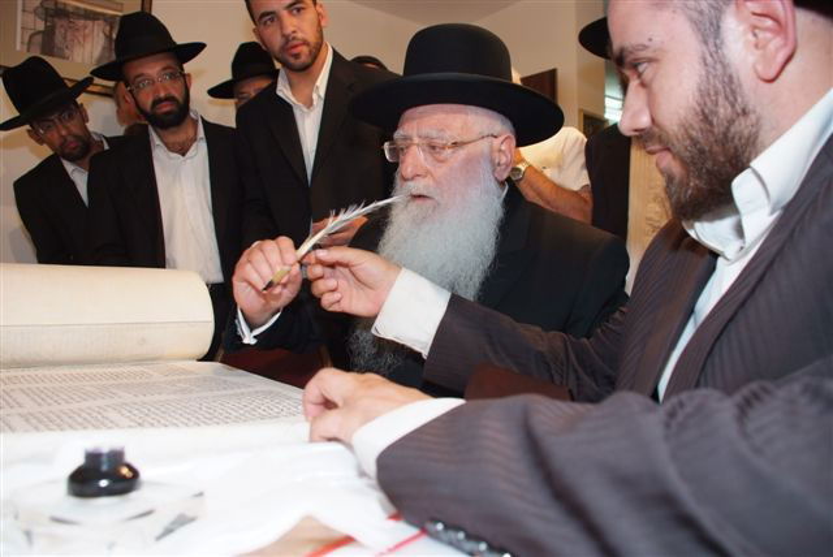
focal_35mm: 27
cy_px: 278
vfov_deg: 48.0
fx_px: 625
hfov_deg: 67.3
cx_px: 416
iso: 800
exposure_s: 1/60
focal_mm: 18
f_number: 4
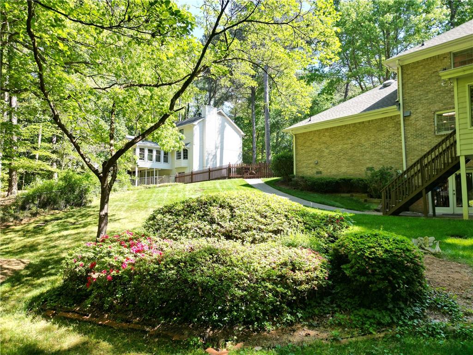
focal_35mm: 24
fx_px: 328
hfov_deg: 71.6
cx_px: 236
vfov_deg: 56.8
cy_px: 178
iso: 100
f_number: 1.7
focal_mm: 6.72
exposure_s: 1/500
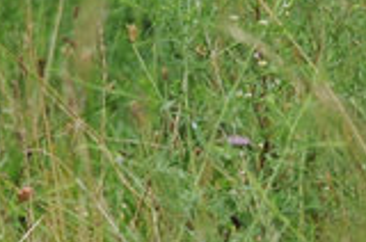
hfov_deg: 1.8
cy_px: -543
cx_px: -508
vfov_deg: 1.2
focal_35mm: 1162
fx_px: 11790
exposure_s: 1/250
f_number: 4.5
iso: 320
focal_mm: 155
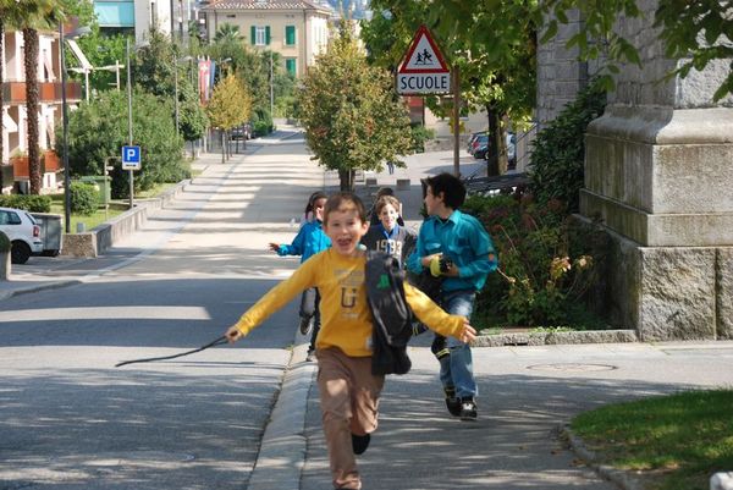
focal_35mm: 120
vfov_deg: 11.4
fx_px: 2445
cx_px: 366
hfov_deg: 17.0
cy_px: 245
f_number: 6.3
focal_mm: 80
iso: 400
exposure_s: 1/640
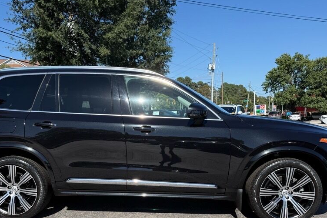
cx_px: 148
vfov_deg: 38.0
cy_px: 161
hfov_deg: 55.7
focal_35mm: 34
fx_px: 309
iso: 80
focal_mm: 6.76
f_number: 1.78
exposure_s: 1/2801
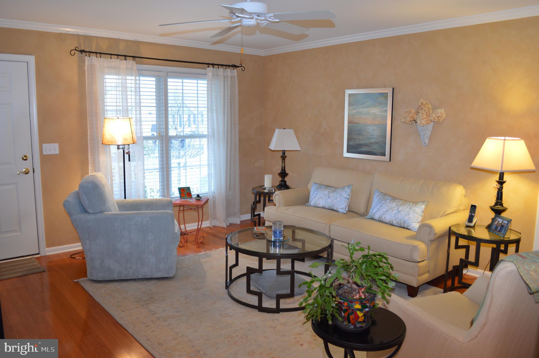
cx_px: 270
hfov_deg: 67.4
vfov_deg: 47.8
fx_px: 404
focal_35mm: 27
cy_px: 179
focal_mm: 18
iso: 400
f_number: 3.5
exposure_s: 1/30
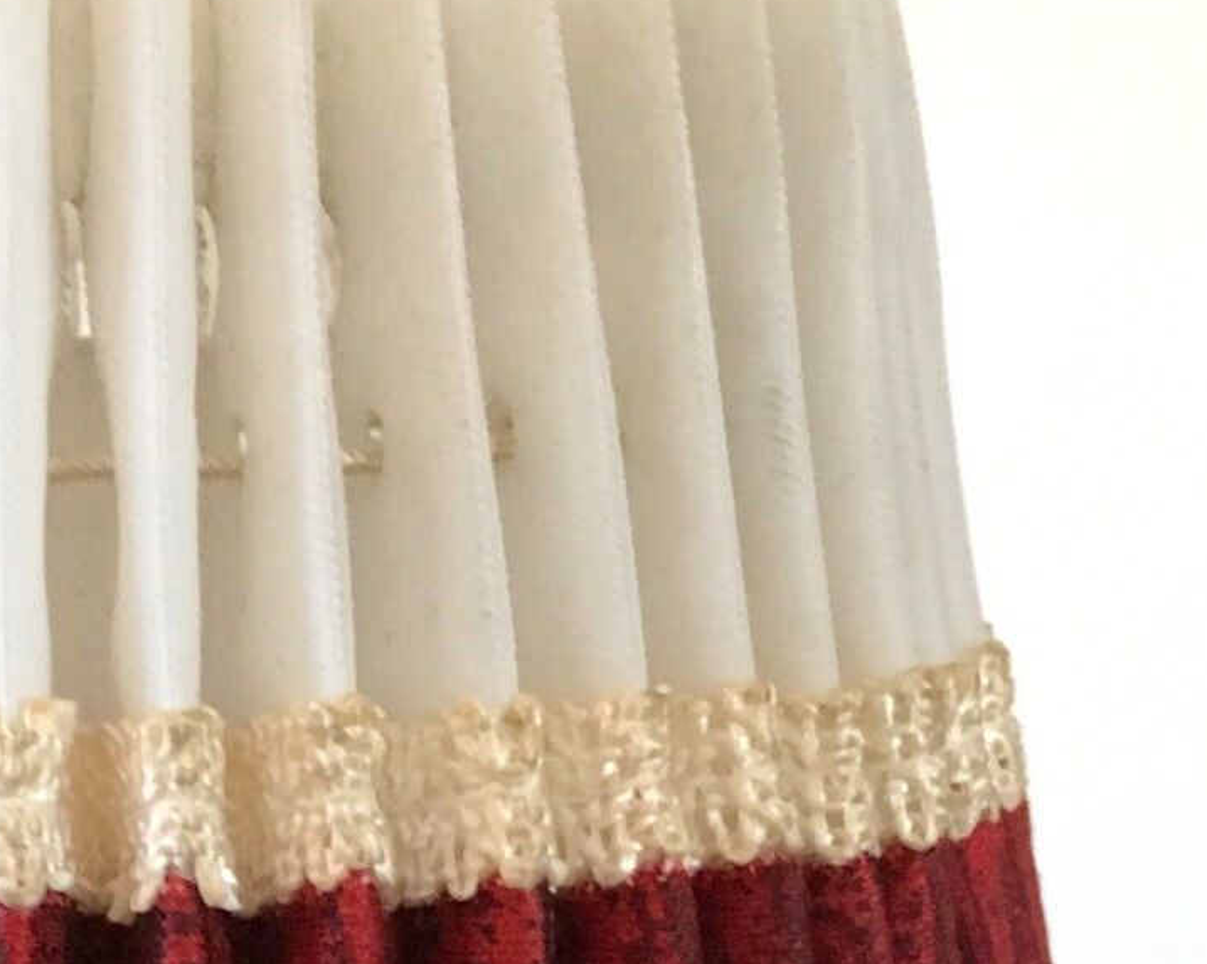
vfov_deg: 17.6
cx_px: 71
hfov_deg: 23.4
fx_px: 2821
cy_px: 1401
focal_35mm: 79
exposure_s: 1/25
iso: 200
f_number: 2.2
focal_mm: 4.15
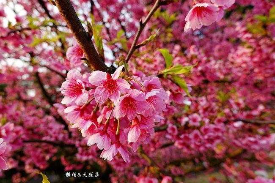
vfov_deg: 53.1
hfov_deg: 73.8
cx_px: 138
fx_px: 183
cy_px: 92
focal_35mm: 24
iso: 125
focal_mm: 9
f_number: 4
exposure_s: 1/200
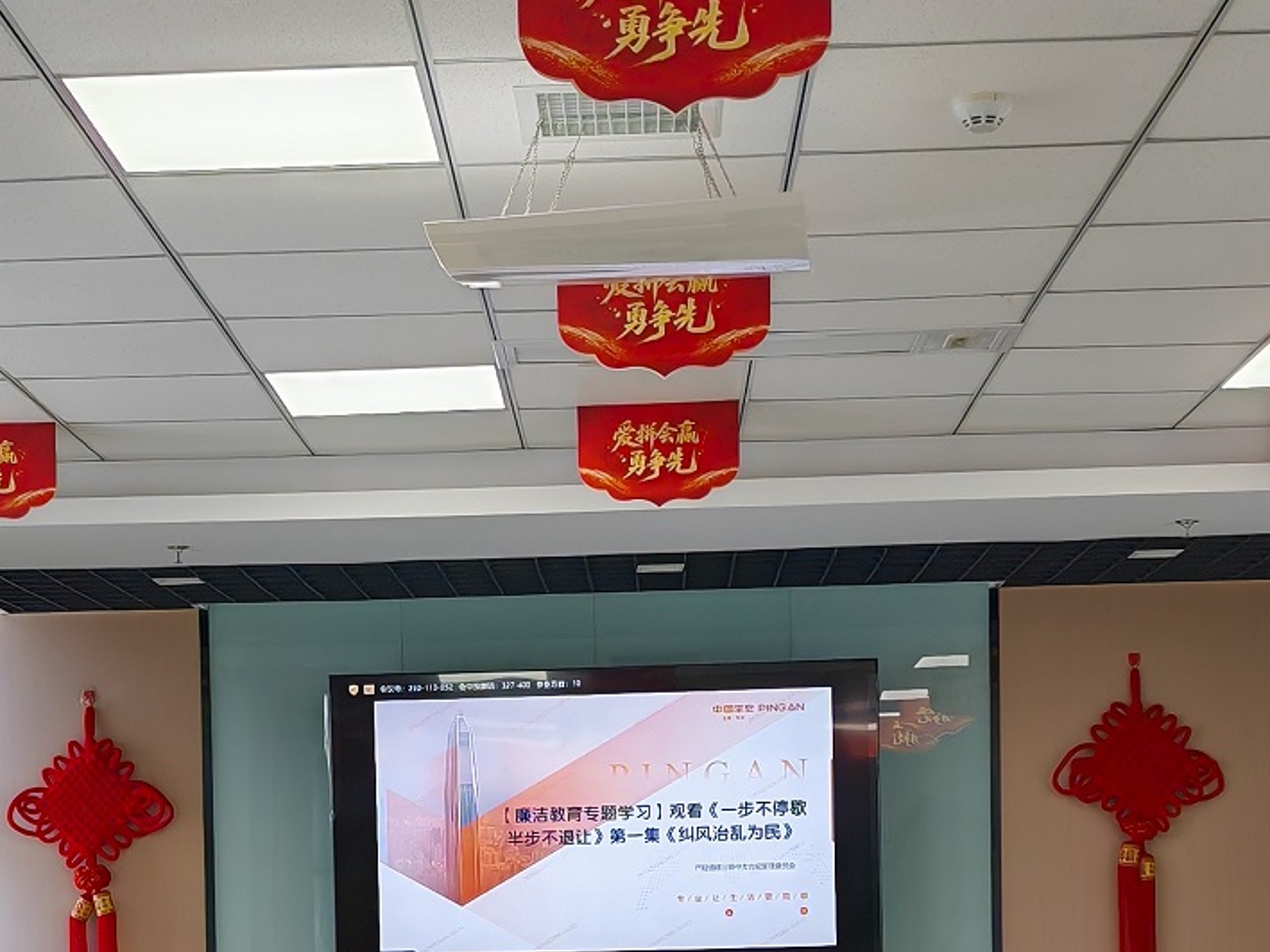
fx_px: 2862
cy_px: 990
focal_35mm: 78
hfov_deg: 25.0
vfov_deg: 18.3
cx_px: 484
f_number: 1.95
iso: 80
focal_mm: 5.52
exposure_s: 1/100
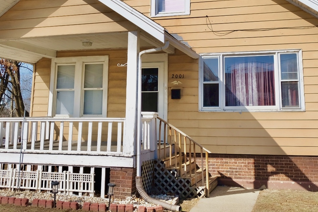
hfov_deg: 43.6
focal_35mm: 45
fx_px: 397
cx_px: 160
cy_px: 44
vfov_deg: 29.2
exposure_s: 1/2000
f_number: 4
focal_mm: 18
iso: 250
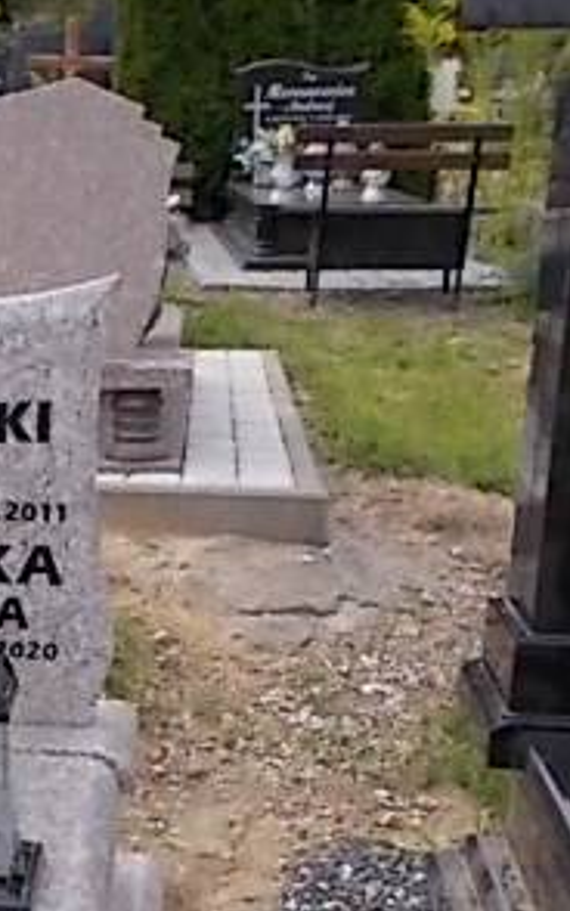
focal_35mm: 60
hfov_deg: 20.6
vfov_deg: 33.8
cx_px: -68
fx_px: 1490
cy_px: 567
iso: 80
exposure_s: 1/80
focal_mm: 4.6
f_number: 8
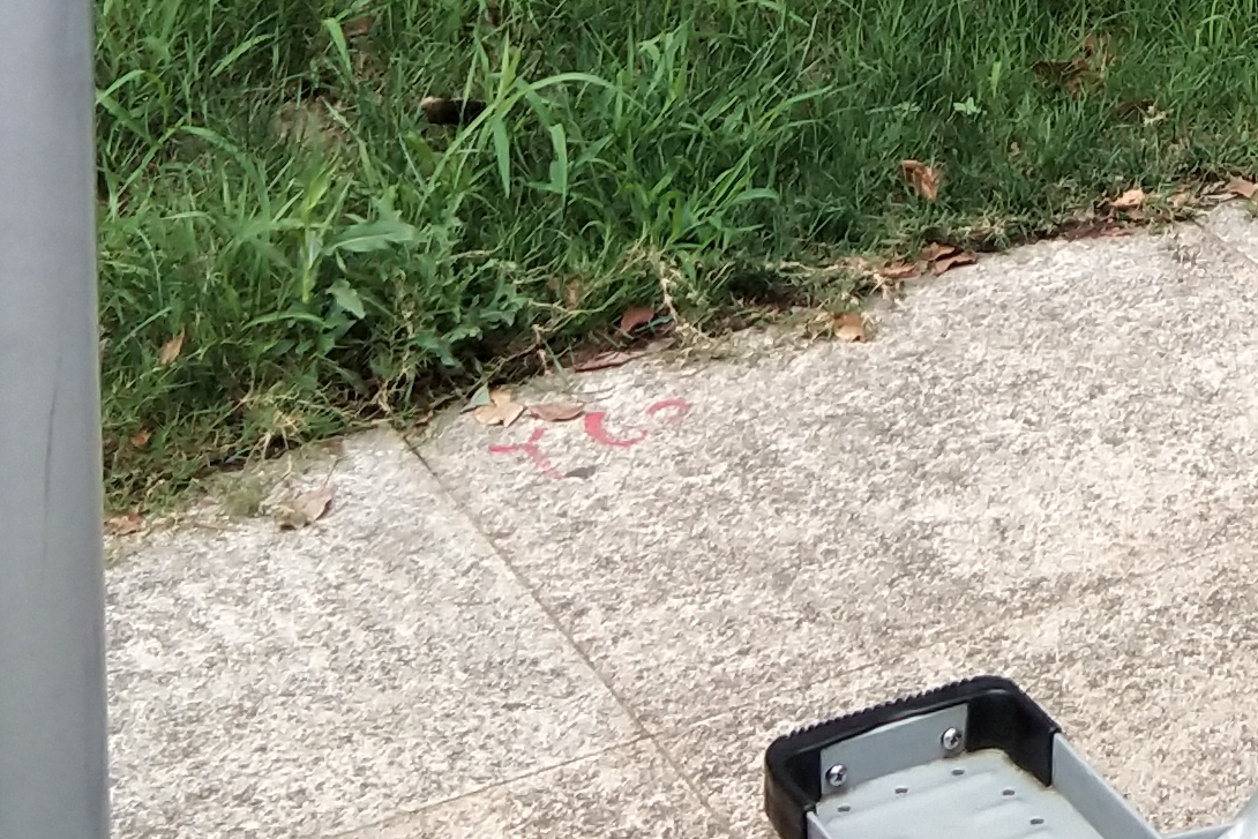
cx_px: 1630
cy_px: -789
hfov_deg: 15.8
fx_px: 4298
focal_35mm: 123
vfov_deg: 10.3
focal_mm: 3.69
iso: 50
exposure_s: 1/305
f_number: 2.2
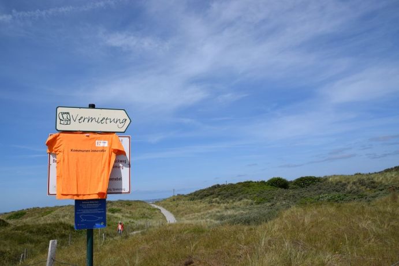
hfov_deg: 67.4
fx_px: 299
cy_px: 133
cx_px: 200
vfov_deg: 47.9
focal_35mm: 27
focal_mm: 18
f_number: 11
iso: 200
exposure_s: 1/500
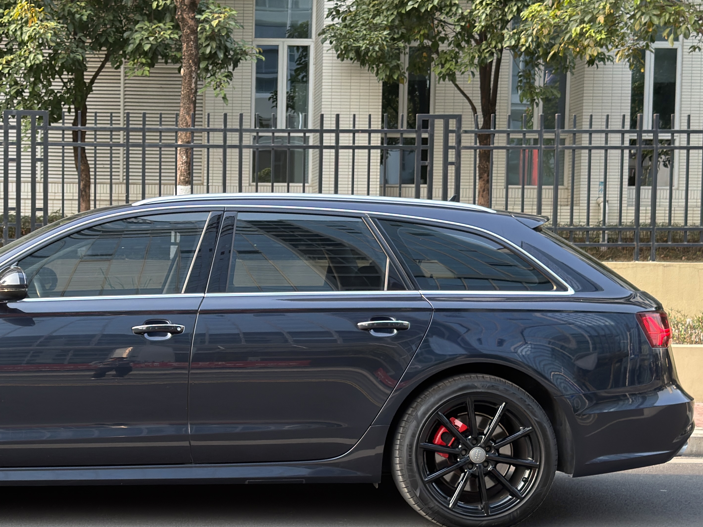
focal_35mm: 69
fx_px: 1401
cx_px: 155
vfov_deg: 21.3
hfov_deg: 27.7
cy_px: 314
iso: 80
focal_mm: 6.76
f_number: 1.78
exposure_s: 1/267
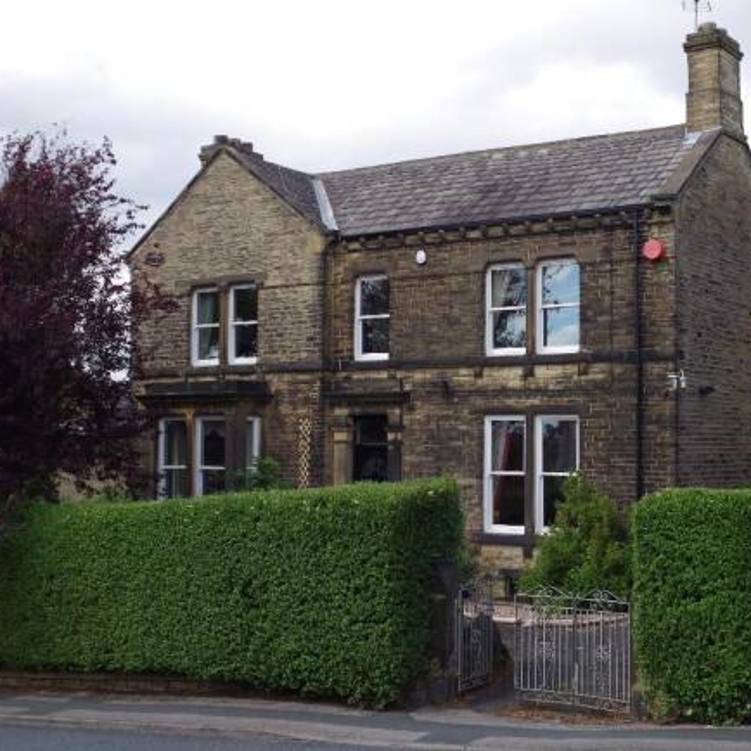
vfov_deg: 34.0
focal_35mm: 50
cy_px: 375
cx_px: 444
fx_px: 1227
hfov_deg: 33.9
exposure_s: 1/125
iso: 100
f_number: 6.3
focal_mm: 26.25
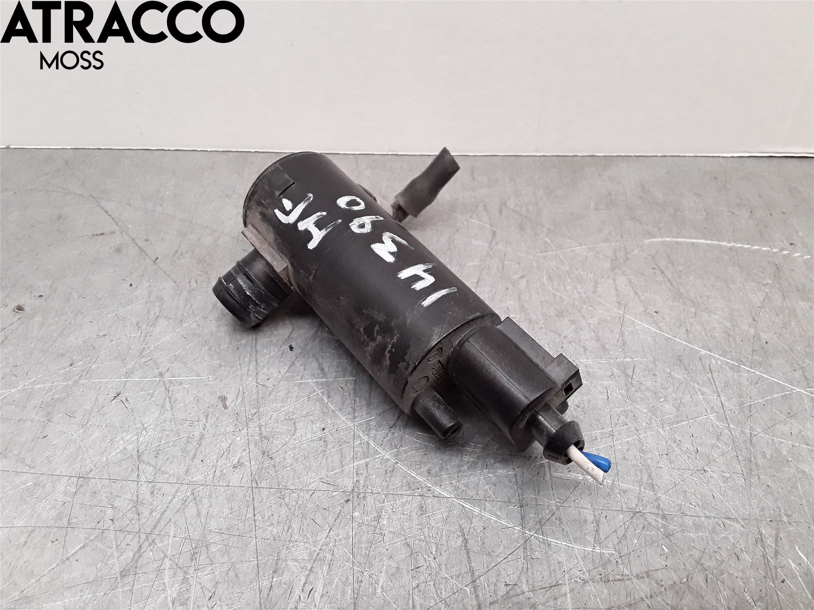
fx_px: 658
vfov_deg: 49.7
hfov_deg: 63.4
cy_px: 305
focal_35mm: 28
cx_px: 407
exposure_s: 1/100
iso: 100
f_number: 1.9
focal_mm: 2.91
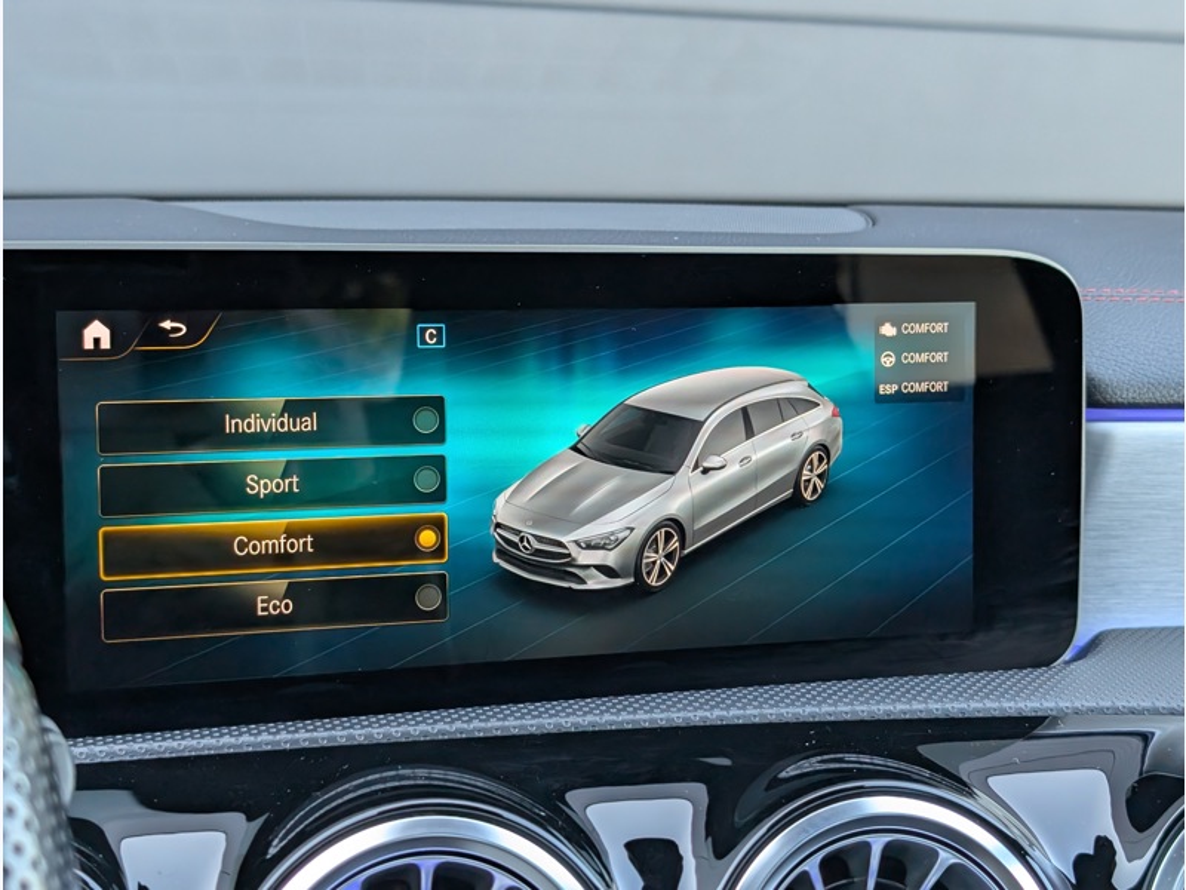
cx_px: 593
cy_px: 445
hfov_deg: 38.9
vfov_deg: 29.7
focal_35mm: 49
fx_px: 1679
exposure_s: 1/282
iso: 301
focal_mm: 6.9
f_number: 1.68
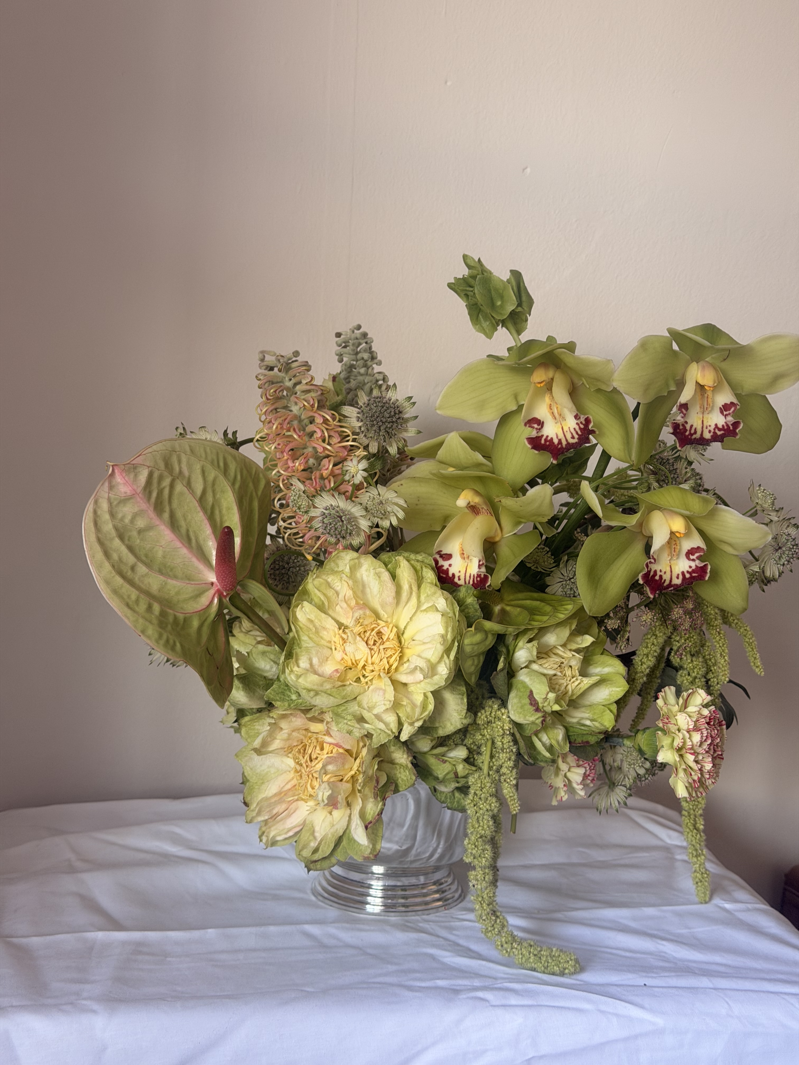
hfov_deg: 30.3
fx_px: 1477
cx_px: 400
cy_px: 532
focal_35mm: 48
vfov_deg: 39.7
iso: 100
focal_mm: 6.76
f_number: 1.78
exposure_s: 1/60
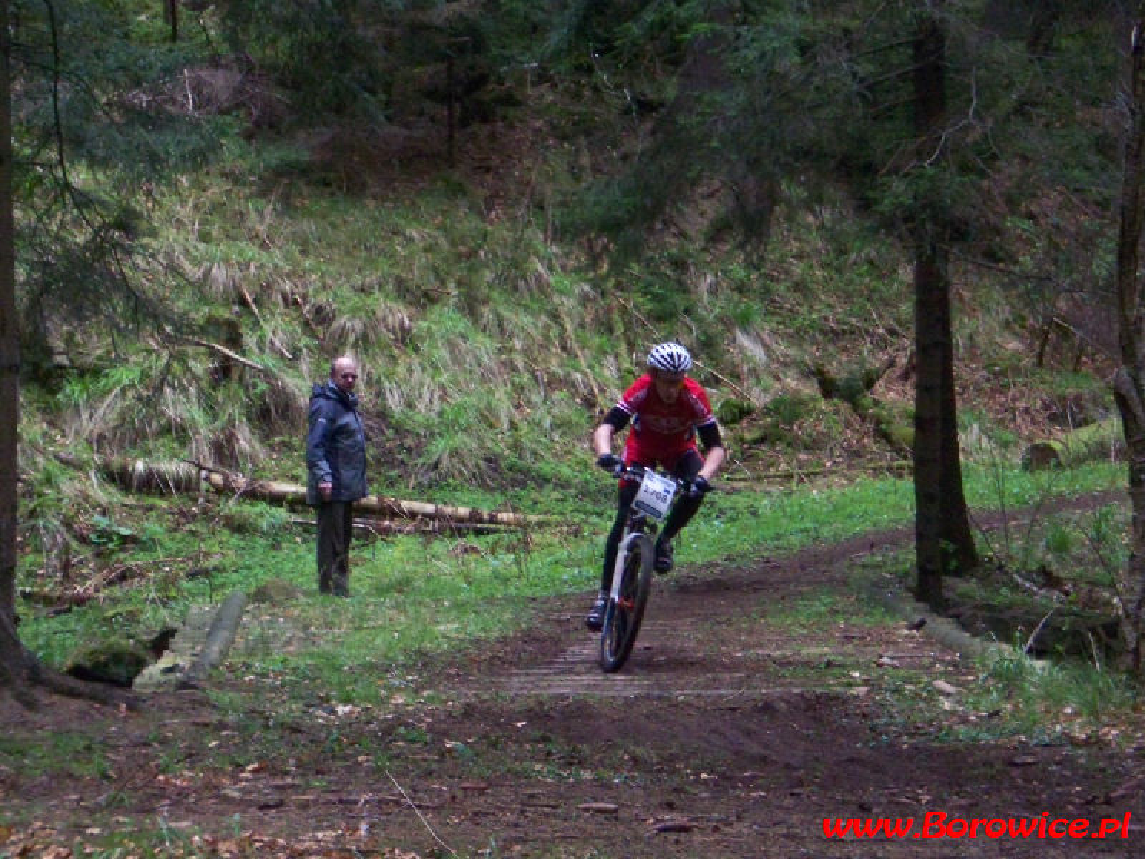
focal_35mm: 117
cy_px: 430
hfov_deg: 16.8
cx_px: 572
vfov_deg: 12.7
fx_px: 3870
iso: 400
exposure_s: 1/125
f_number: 4.4
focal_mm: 19.2
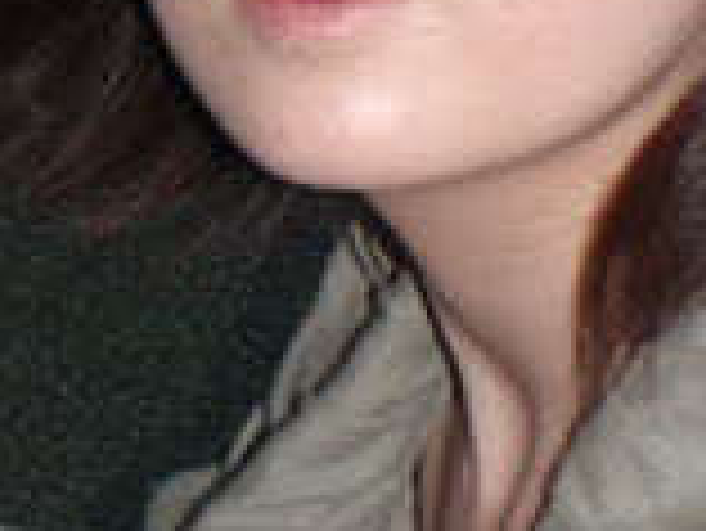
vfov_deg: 9.8
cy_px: -88
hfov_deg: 12.3
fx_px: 3041
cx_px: -486
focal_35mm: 149
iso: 100
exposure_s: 1/40
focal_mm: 6.53
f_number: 4.1
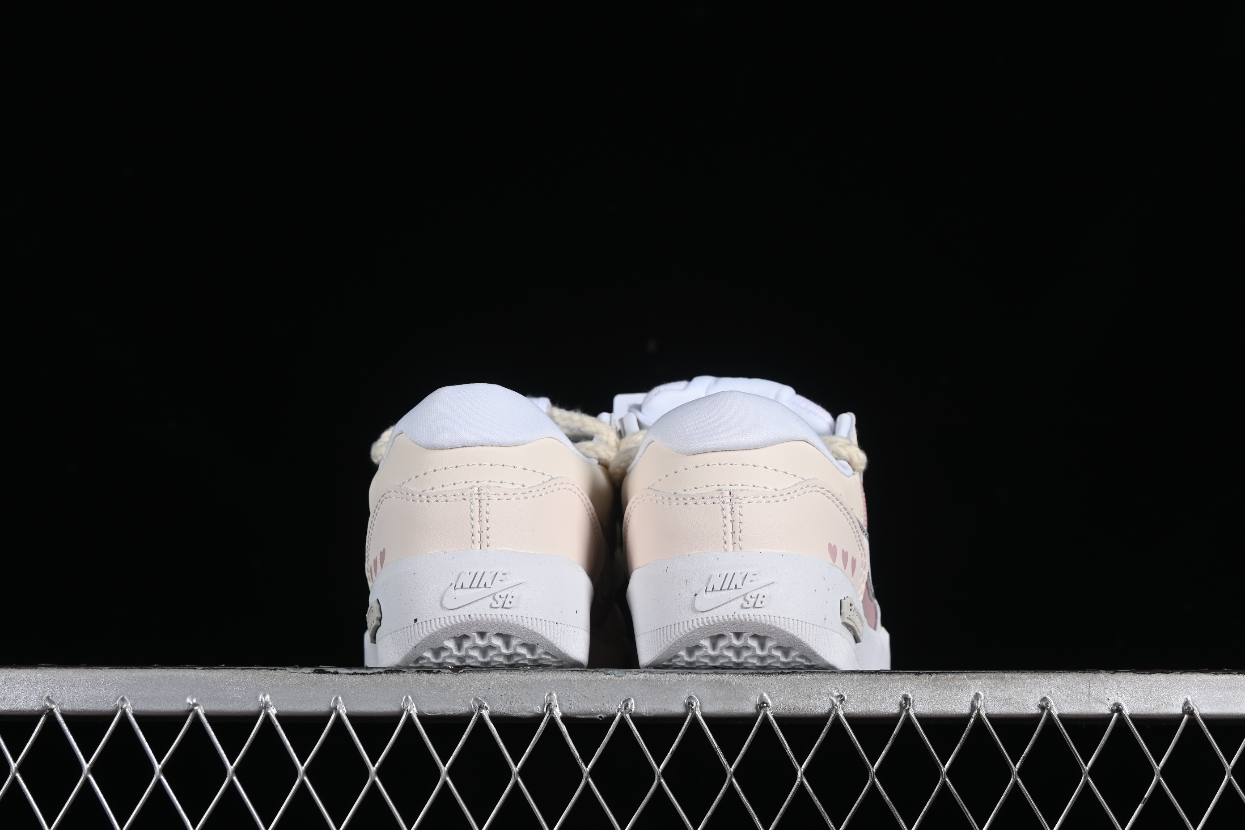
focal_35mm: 75
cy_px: 415
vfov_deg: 18.2
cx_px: 622
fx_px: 2594
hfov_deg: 27.0
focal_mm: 50
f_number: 8
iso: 160
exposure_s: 1/80
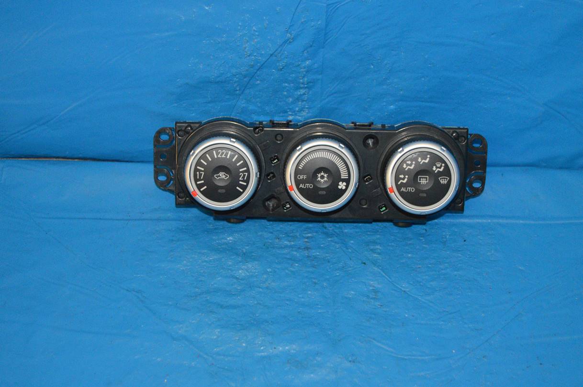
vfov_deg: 21.5
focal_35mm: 63
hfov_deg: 31.9
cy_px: 194
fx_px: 1019
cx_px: 292
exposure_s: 1/60
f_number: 5
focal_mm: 42
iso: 3200
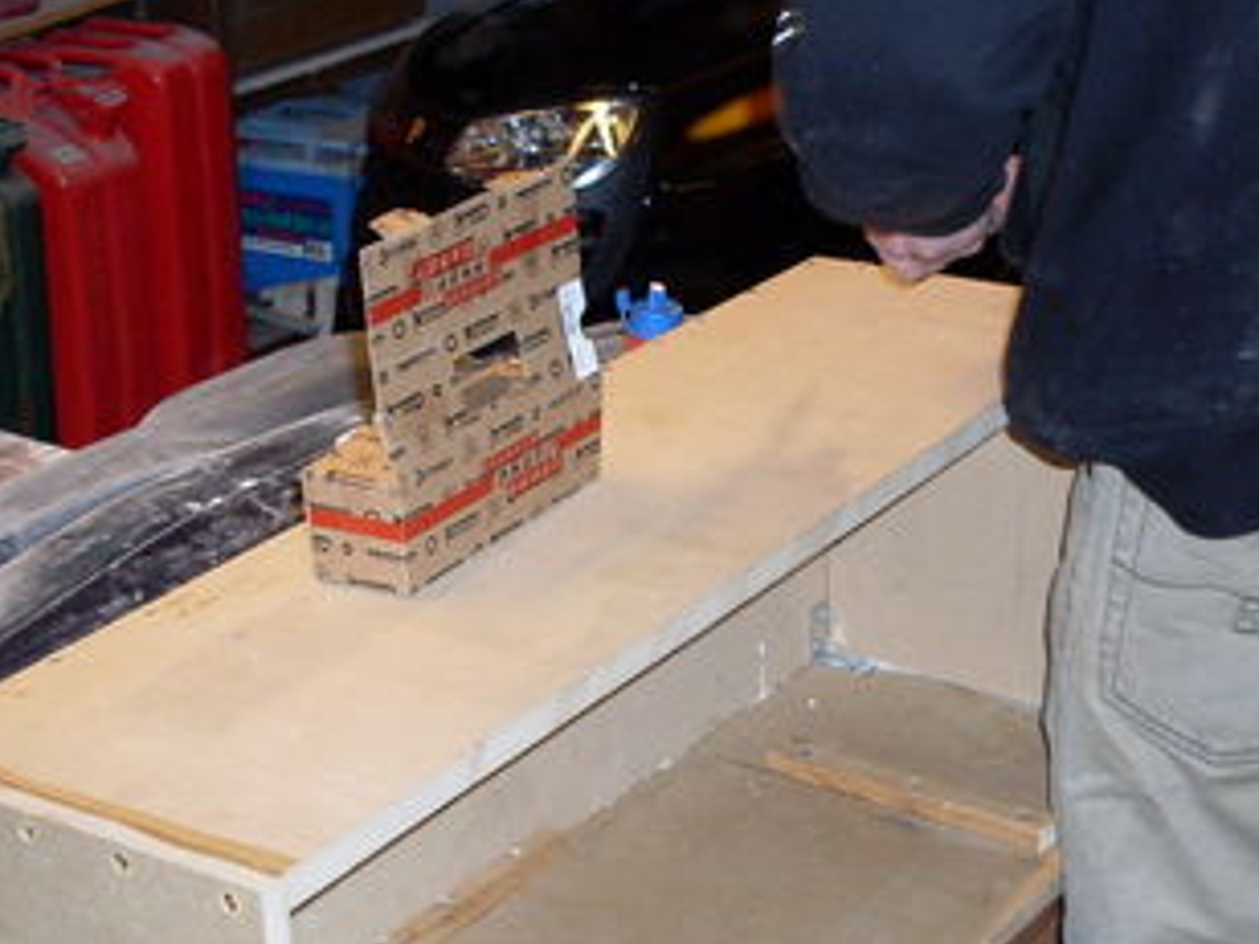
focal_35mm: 79
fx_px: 2873
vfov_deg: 18.6
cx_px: 748
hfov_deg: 24.7
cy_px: 568
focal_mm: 6.3
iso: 100
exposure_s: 1/45
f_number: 2.8
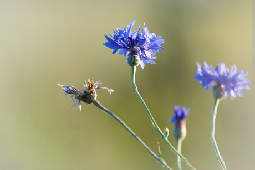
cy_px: 85
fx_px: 4251
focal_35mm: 600
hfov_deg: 3.4
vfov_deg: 2.3
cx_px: 128
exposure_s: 1/250
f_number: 4
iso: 160
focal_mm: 220
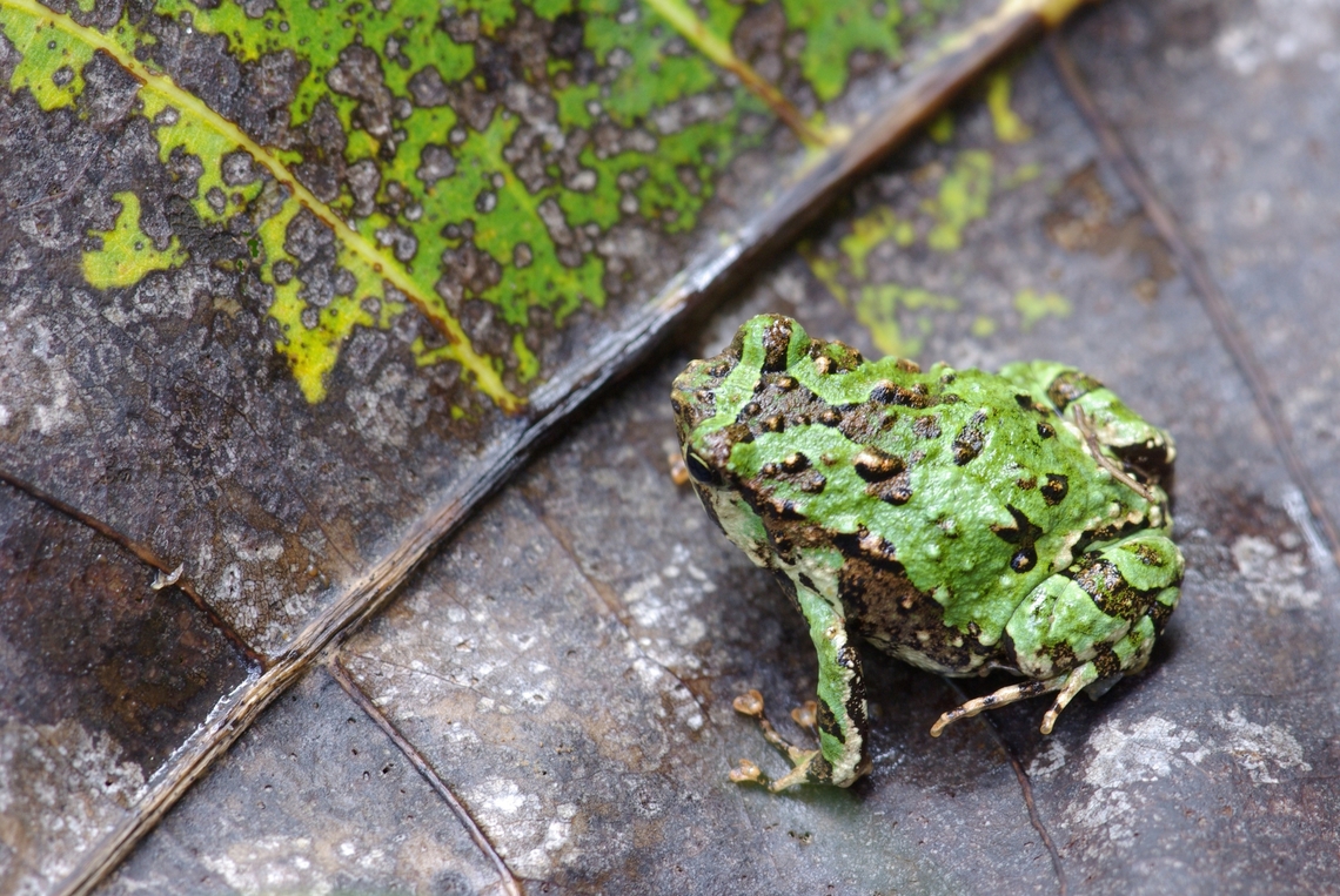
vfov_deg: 3.7
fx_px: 13974
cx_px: 670
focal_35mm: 375
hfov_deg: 5.5
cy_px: 448
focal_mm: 250
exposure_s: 1/4
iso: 400
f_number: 9.5
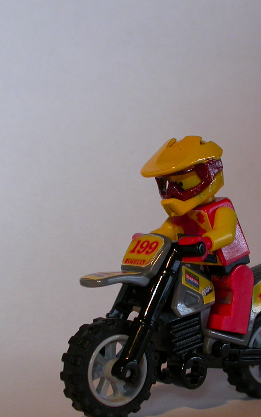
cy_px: 252
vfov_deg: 23.8
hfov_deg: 15.0
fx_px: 990
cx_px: 164
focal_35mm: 87
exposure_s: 1/9.6
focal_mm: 9.8
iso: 100
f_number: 2.8
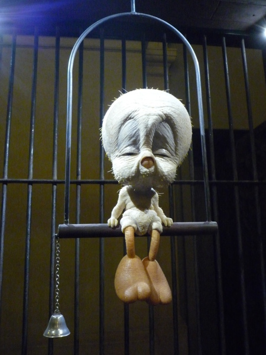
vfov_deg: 55.4
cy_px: 178
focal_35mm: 33
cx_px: 133
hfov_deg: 42.9
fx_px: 338
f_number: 3.6
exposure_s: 1/10
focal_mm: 5.8
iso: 800
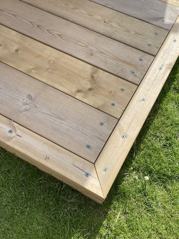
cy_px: 138
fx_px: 221
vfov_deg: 56.6
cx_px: 90
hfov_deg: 44.1
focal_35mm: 32
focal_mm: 4.25
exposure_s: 1/1898
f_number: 1.8
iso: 32
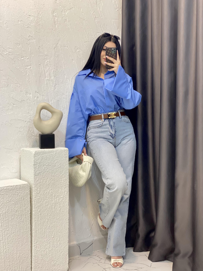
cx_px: 102
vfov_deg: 36.8
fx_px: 407
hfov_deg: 28.0
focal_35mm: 52
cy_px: 136
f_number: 2
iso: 160
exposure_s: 1/100
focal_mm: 6
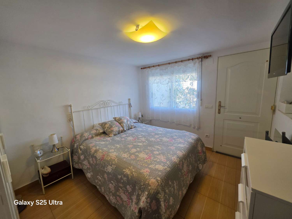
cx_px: 146
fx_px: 110
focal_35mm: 13
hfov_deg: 106.2
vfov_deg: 89.9
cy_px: 110
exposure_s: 1/100
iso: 100
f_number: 1.9
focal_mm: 2.2
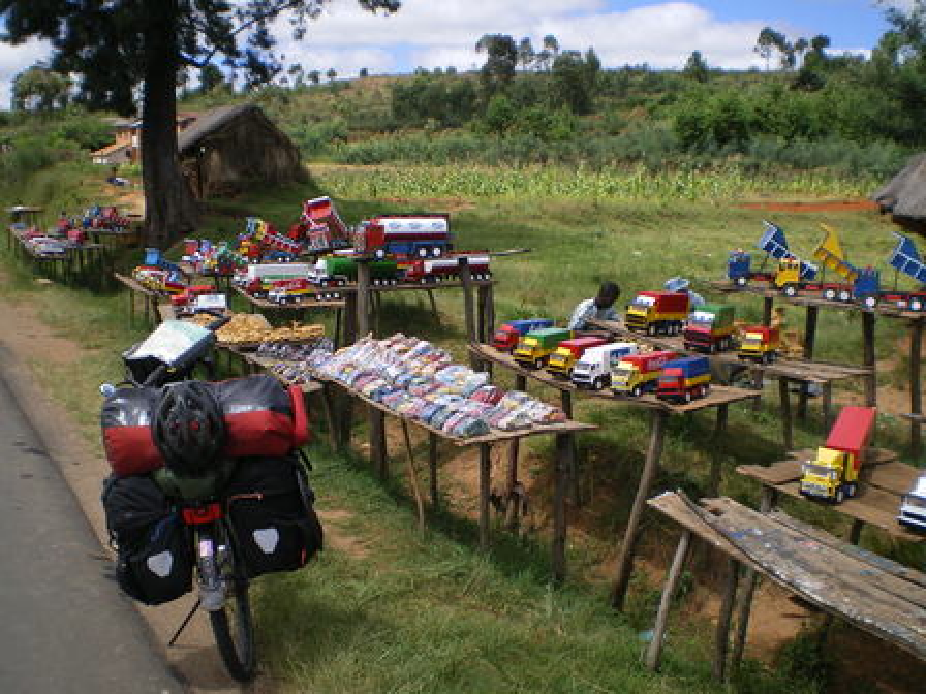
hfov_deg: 49.0
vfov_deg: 37.7
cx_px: 463
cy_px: 347
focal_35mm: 38
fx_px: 1017
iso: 64
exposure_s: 1/320
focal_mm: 6.3
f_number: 4.6
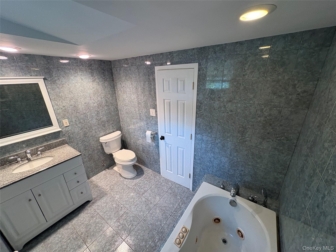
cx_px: 168
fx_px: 136
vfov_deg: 85.7
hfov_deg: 102.1
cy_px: 126
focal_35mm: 14
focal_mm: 2.22
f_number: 2.2
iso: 320
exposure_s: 1/60
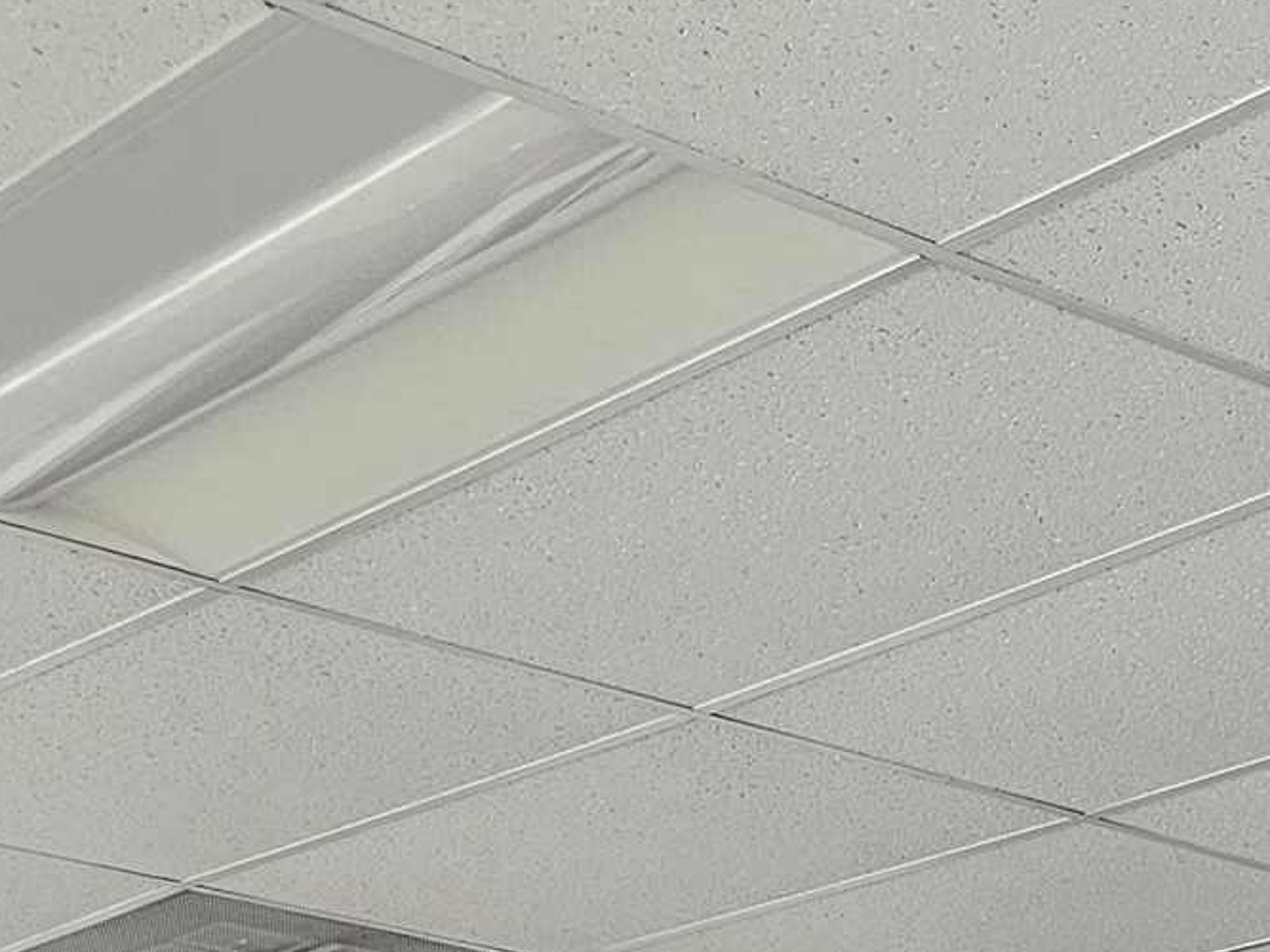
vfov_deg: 12.3
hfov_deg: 17.7
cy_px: 1910
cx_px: 1498
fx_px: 3888
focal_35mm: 106
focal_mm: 6.3
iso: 320
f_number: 1.7
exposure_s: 1/120
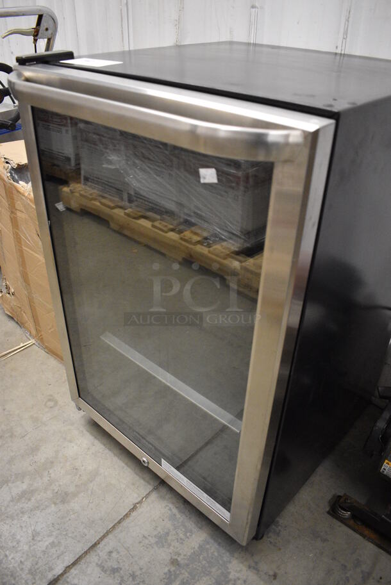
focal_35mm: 27
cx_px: 196
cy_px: 292
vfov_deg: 67.3
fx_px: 439
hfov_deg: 48.0
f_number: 3.5
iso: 3200
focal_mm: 18
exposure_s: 1/125
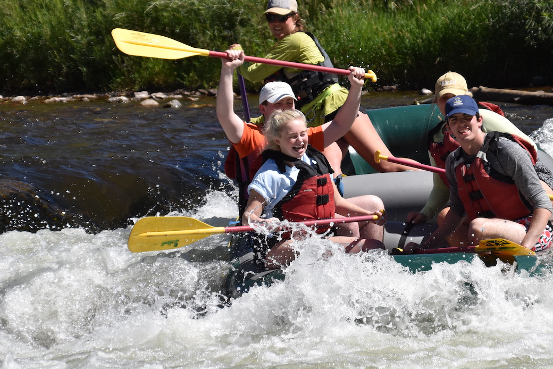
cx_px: 378
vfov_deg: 7.4
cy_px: 120
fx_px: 2858
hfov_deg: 11.0
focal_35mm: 186
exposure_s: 1/1600
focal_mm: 86
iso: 400
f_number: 7.1
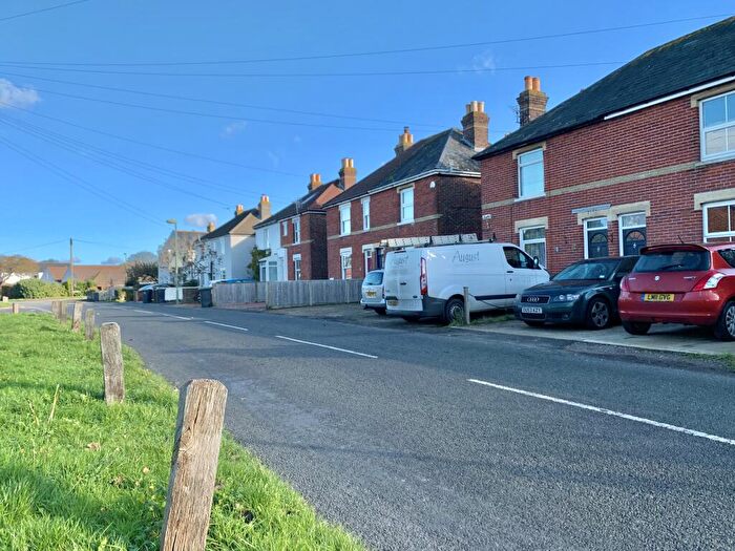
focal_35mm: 26
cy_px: 276
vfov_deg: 53.1
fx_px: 552
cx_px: 368
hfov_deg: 67.3
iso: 25
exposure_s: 1/945
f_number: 1.8
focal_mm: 4.25
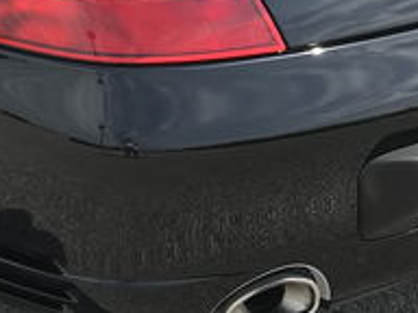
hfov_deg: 17.4
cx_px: 78
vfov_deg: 12.8
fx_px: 1352
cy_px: -83
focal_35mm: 112
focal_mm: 3.99
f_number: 1.8
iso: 20
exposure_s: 1/1773
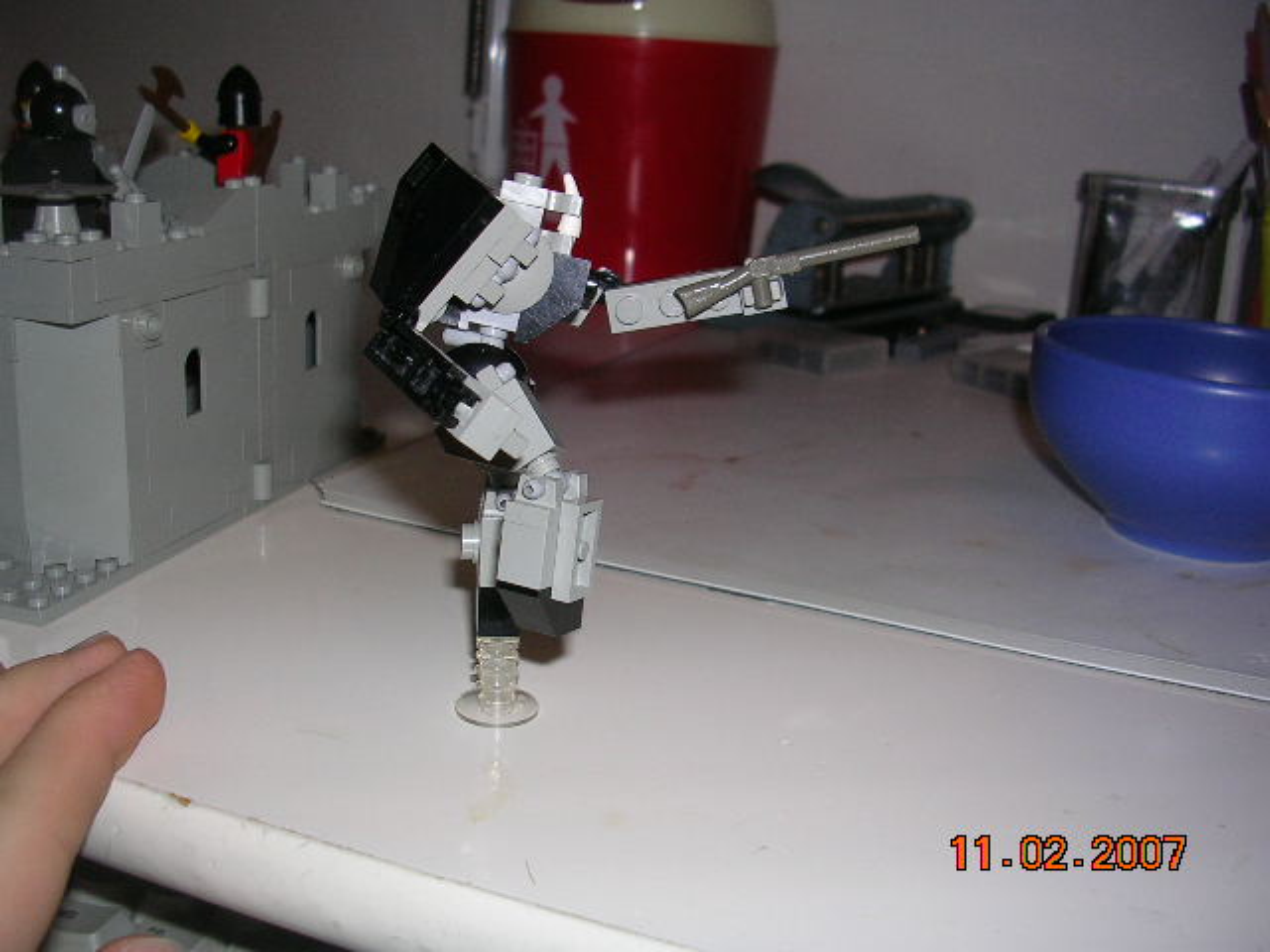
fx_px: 1394
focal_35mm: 38
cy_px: 476
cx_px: 635
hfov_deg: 49.0
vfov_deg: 37.7
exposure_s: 1/60.1
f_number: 2.8
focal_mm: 5.8
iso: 50
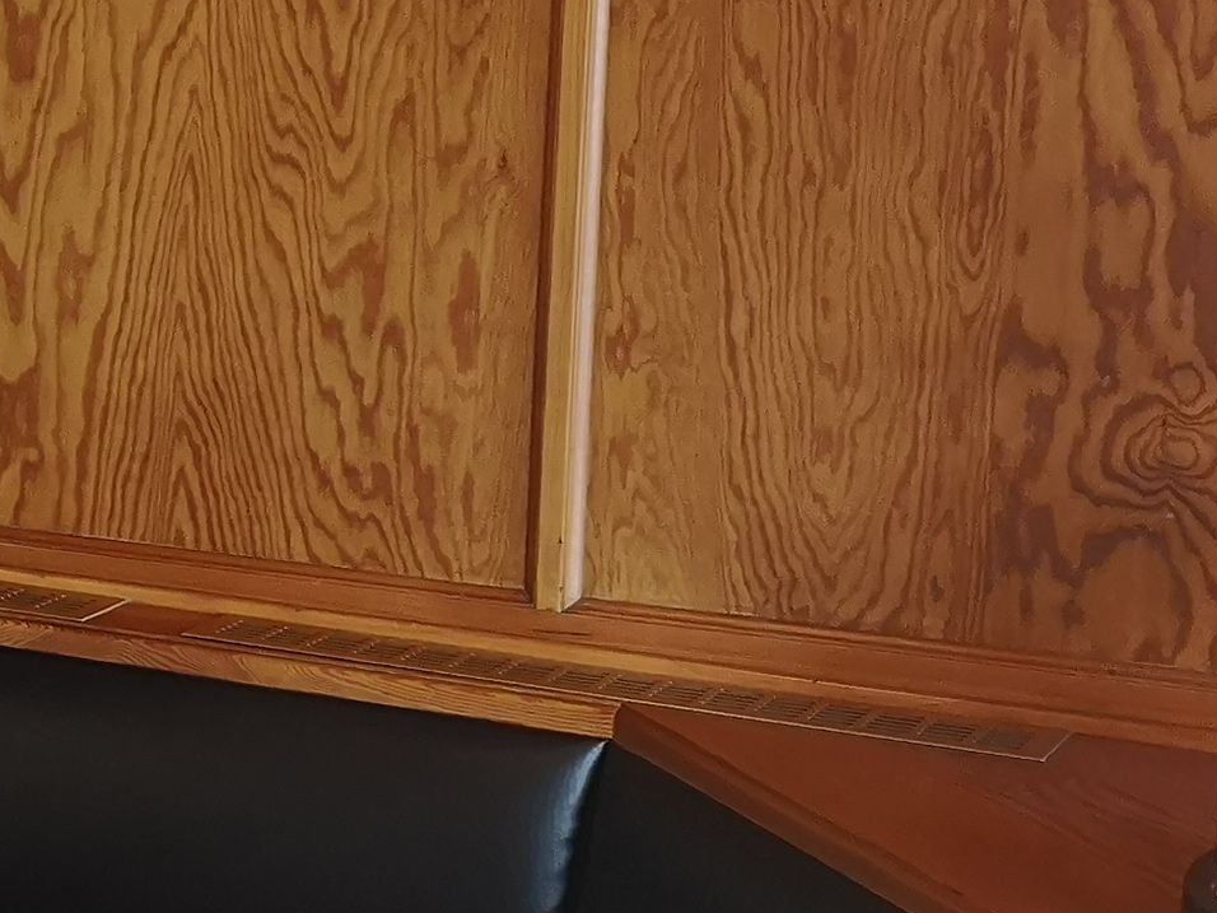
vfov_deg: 14.4
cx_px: -540
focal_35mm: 103
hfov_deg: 17.4
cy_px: 365
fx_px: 3621
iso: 200
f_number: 1.8
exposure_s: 1/50
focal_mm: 3.95
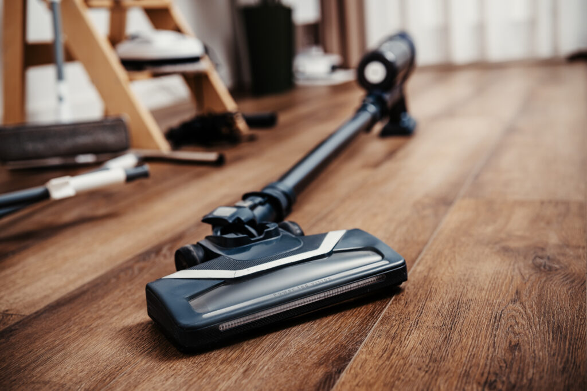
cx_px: 294
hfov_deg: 47.4
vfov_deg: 32.6
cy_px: 196
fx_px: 669
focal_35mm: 41
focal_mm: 27
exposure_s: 1/125
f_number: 2
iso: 80
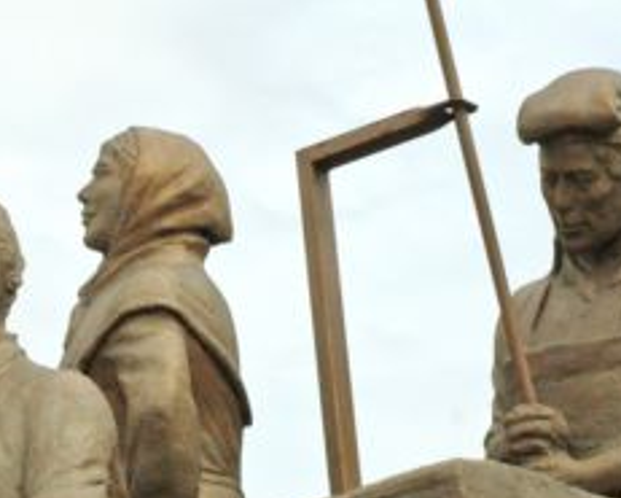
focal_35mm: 195
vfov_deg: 7.9
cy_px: 365
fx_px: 3585
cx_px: 32
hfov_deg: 9.8
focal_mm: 40
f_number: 13
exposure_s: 1/640
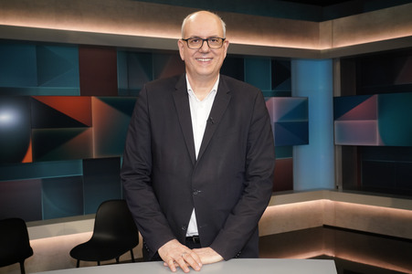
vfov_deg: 39.9
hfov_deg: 57.3
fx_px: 377
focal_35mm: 33
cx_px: 206
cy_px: 137
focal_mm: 33
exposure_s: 1/160
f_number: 5.6
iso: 2000
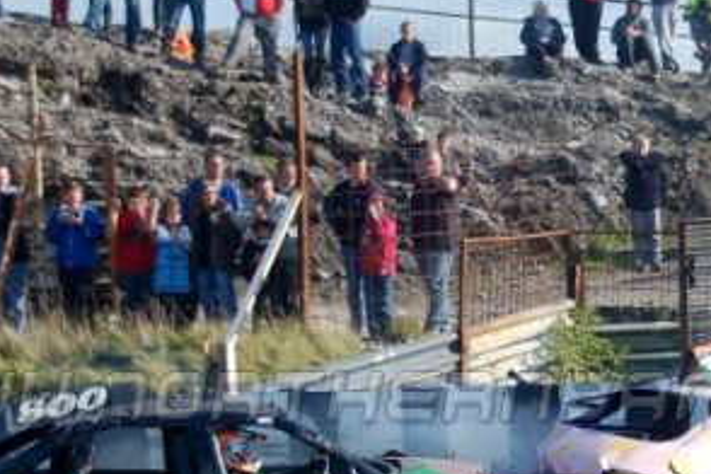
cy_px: 404
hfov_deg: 18.2
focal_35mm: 111
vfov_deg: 12.3
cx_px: 576
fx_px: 2192
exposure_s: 1/1000
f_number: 4.5
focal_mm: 34
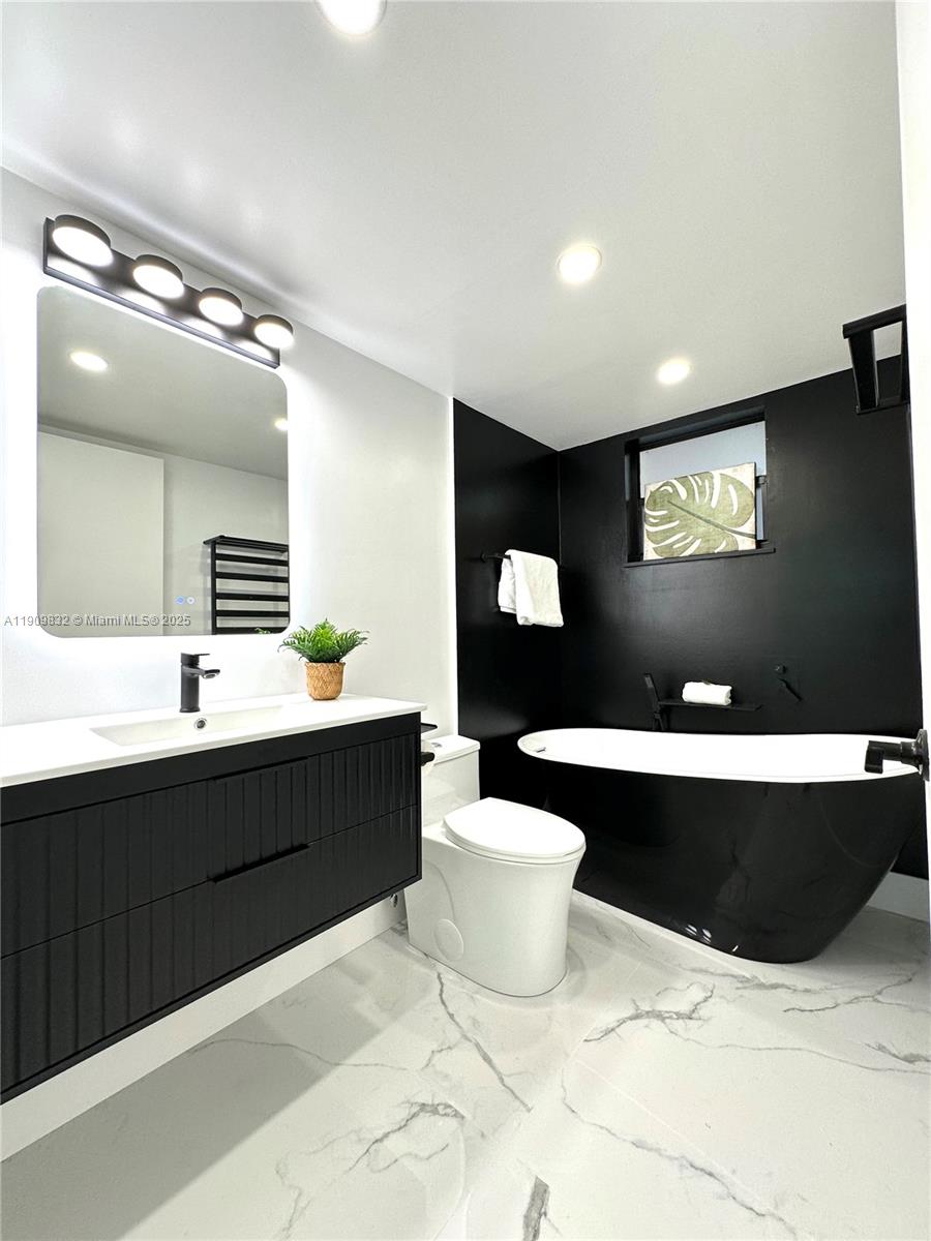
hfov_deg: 85.7
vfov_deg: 102.1
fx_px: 502
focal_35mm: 14
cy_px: 620
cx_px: 466
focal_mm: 2.22
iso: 100
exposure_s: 1/120
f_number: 2.2
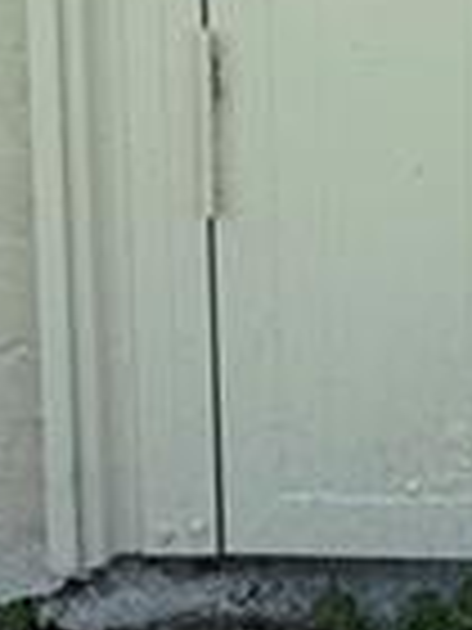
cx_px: 890
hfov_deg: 10.5
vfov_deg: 12.7
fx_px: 2400
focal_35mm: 132
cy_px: -716
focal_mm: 6.76
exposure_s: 1/1949
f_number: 1.78
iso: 80
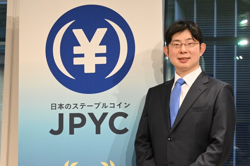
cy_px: 83
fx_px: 448
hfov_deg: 31.2
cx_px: 125
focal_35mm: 64
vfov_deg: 21.1
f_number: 6
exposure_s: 1/125
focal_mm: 43
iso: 3200
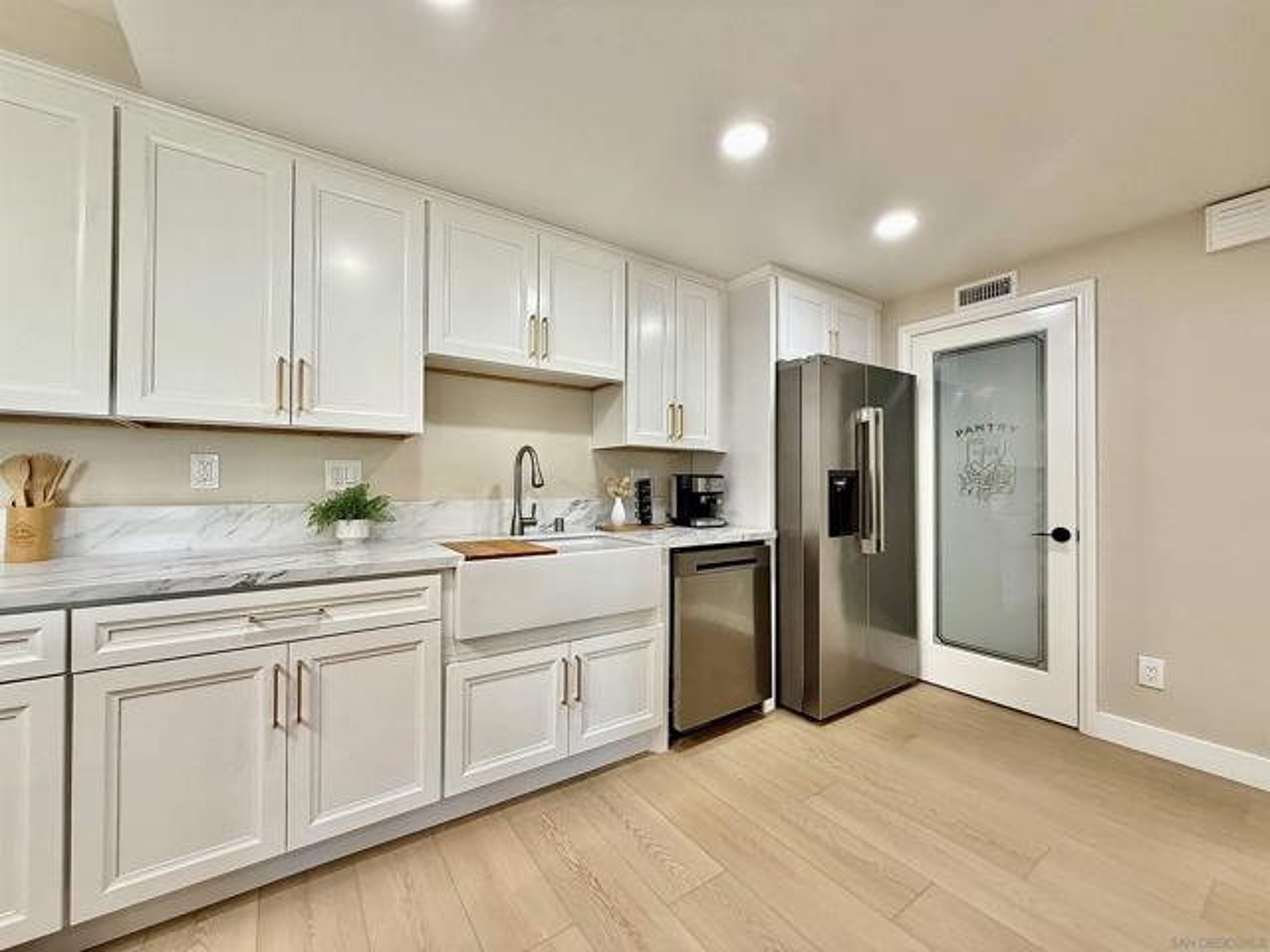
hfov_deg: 102.1
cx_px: 635
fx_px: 514
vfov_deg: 85.7
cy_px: 476
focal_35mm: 14
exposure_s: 1/120
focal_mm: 2.22
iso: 200
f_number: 2.2
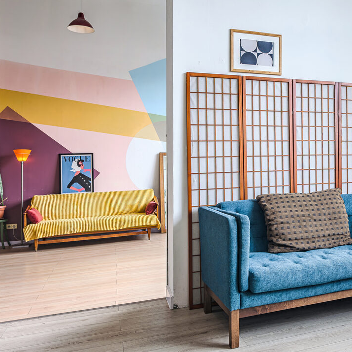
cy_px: 169
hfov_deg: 44.6
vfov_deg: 47.2
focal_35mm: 35
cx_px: 288
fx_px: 403
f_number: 11
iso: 100
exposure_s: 1/20
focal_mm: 23
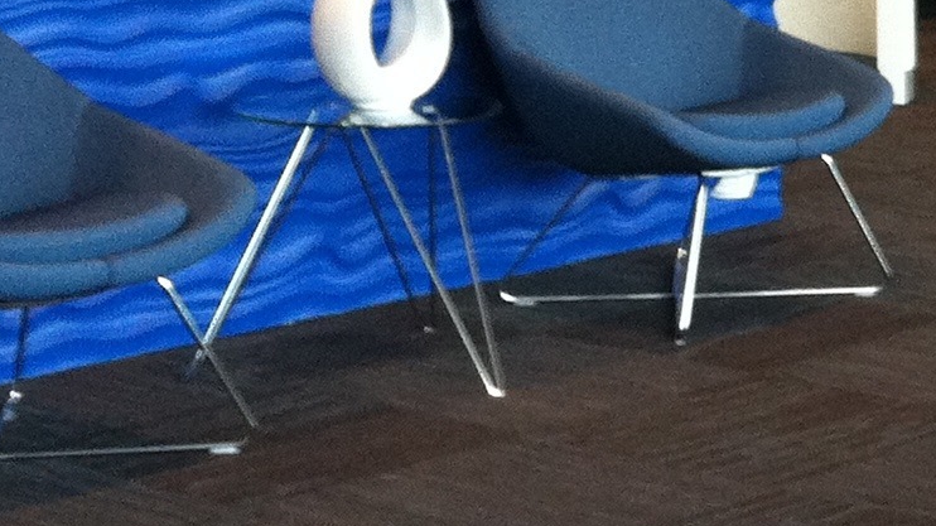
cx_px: 1463
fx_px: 3300
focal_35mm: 133
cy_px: 148
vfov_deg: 9.1
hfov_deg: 14.8
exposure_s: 1/15
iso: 200
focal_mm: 3.85
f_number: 2.8
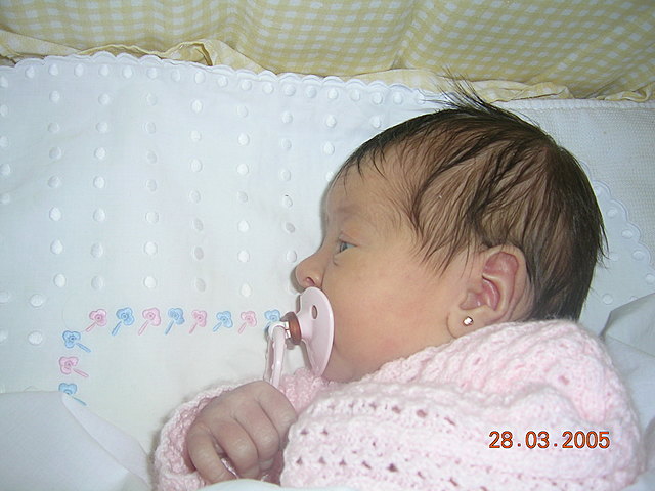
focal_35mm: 37
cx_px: 328
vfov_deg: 38.7
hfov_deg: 50.1
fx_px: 700
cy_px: 246
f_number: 2.8
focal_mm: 5.7
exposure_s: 1/60.1
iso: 50
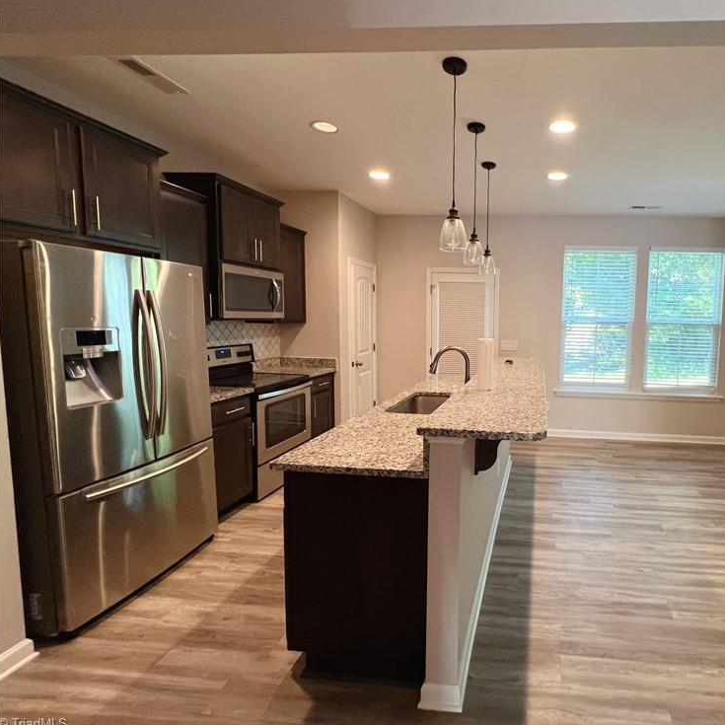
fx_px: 379
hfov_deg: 83.5
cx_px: 501
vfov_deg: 87.4
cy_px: 354
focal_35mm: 16
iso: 320
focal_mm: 1.57
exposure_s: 1/60
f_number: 1.8
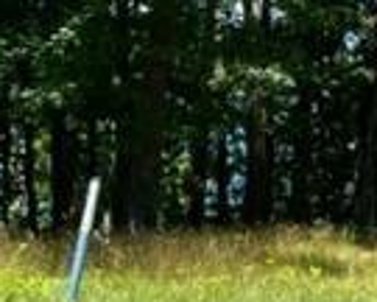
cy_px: 42
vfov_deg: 12.8
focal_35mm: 120
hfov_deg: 14.3
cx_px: 667
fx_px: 1339
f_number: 1.5
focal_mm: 5.7
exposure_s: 1/1135
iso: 50
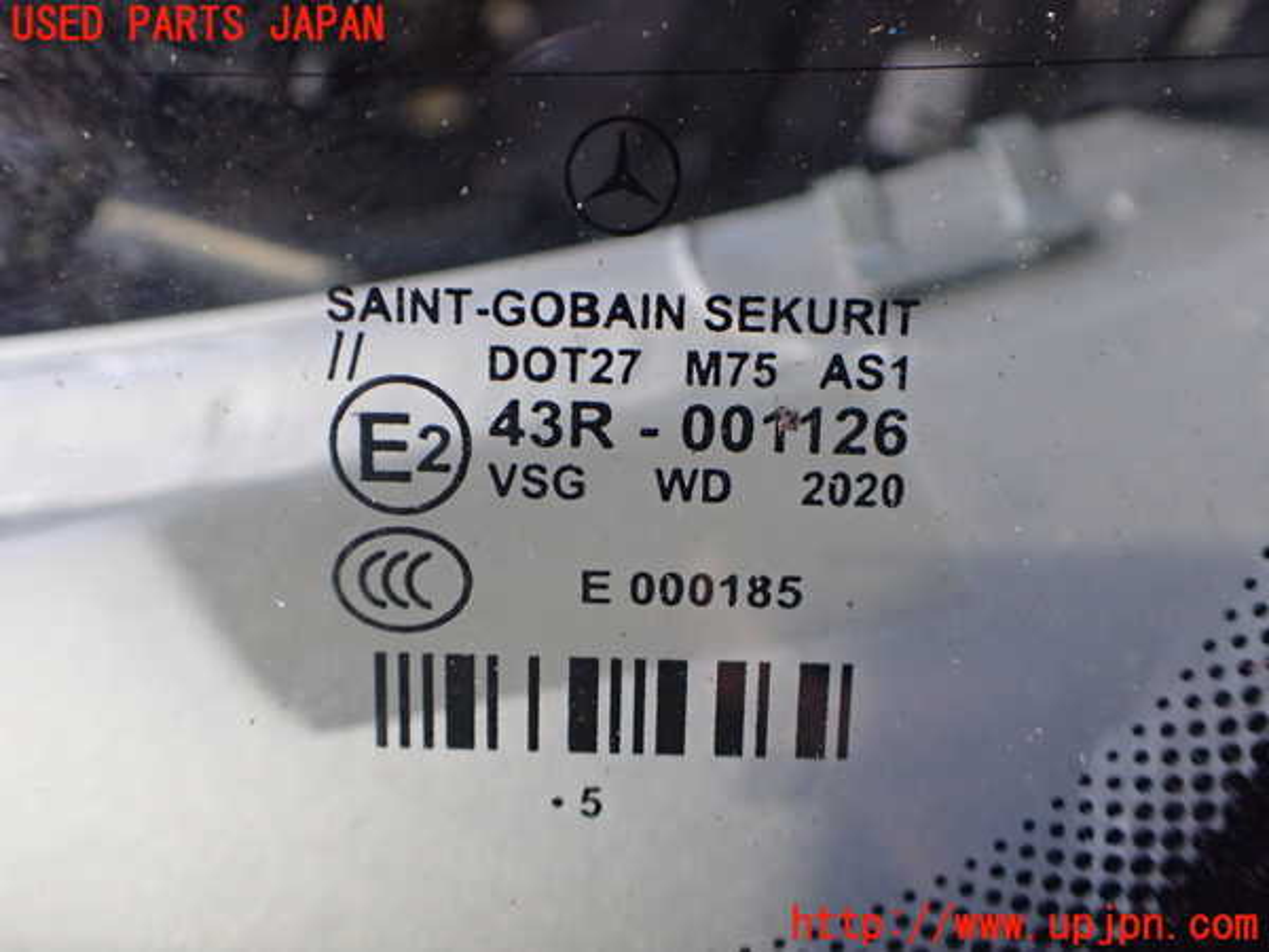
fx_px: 1100
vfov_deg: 46.8
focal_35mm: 30
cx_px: 634
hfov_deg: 60.0
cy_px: 476
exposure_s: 1/125
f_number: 2.3
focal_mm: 5.4
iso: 800
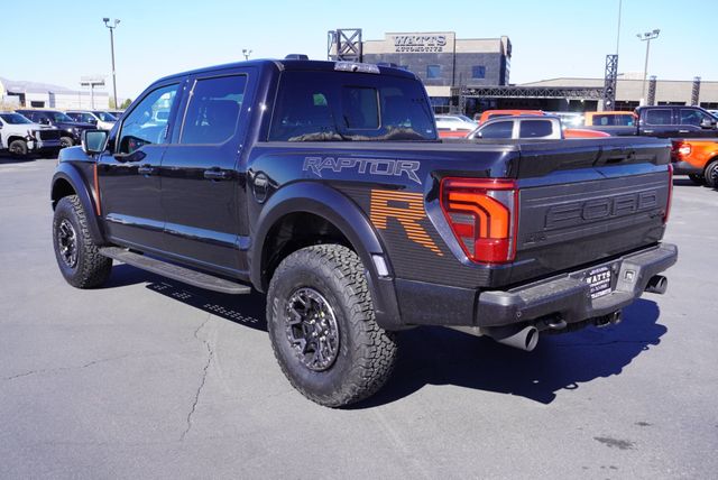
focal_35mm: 33
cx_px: 359
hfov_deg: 57.2
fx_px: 659
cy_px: 240
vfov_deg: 40.0
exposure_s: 1/125
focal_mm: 22
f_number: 8
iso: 100
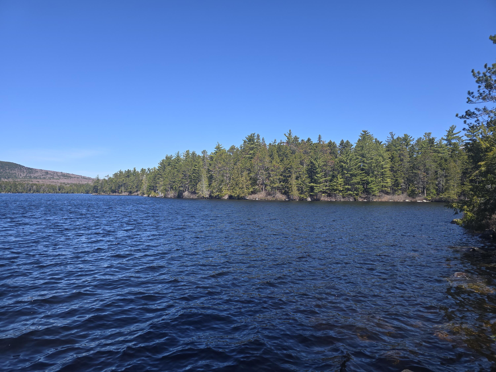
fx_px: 330
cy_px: 186
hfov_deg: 73.9
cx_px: 248
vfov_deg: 58.9
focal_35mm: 23
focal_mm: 6.3
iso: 12
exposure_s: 1/569
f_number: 1.7
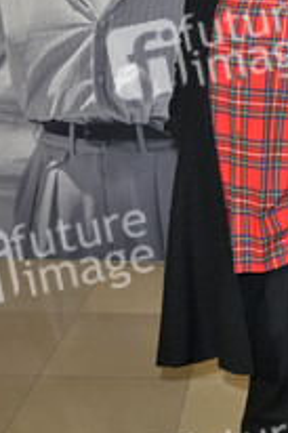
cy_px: 156
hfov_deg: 21.3
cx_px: 275
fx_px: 745
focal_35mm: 62
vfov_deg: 32.2
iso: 1600
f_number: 5.6
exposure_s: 1/200
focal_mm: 32
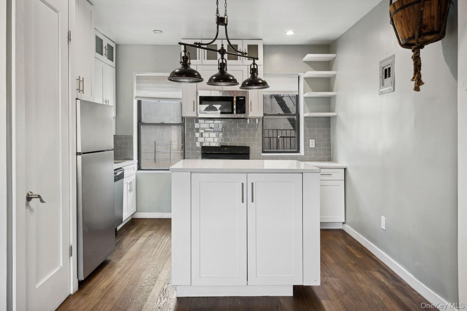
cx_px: 234
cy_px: 156
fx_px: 298
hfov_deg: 76.1
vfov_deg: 55.0
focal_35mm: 23
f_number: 14
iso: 320
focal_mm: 23
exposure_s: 1/5
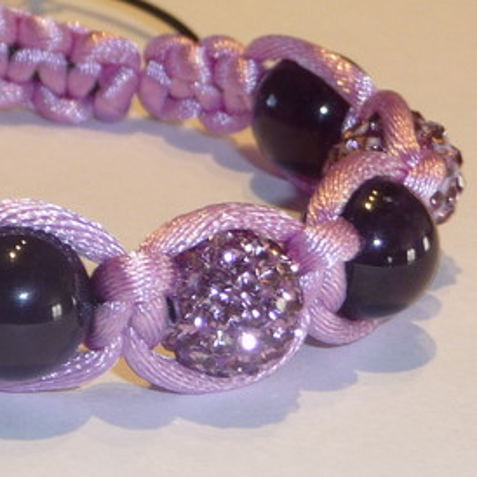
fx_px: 2448
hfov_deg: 11.1
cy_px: 204
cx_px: 38
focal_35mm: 157
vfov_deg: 11.1
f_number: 4.2
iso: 100
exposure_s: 1/30
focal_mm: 8
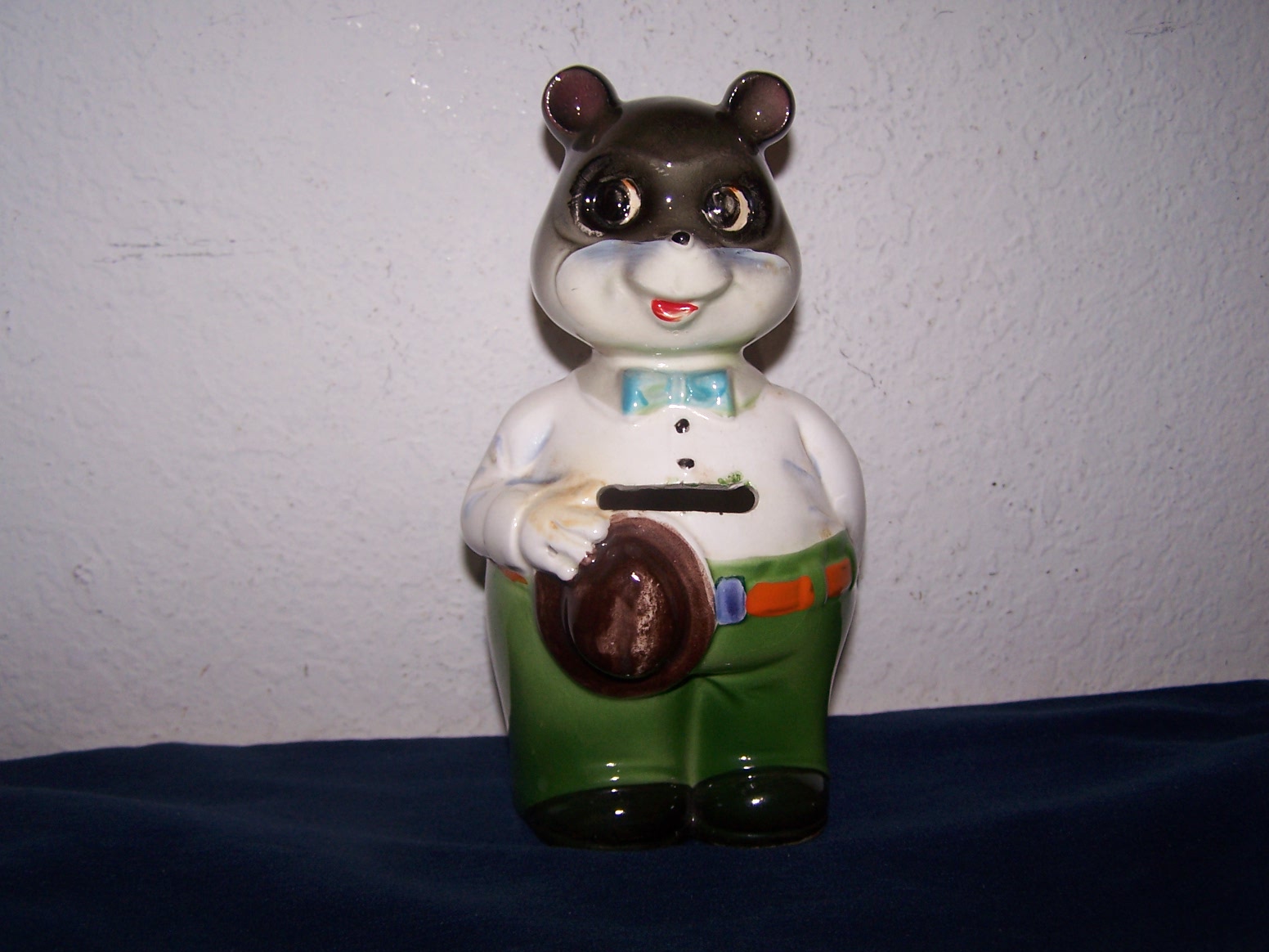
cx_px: 634
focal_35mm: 38
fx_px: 1393
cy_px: 476
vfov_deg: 37.7
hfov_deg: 49.0
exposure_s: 1/60
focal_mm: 6.3
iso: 80
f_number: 2.8
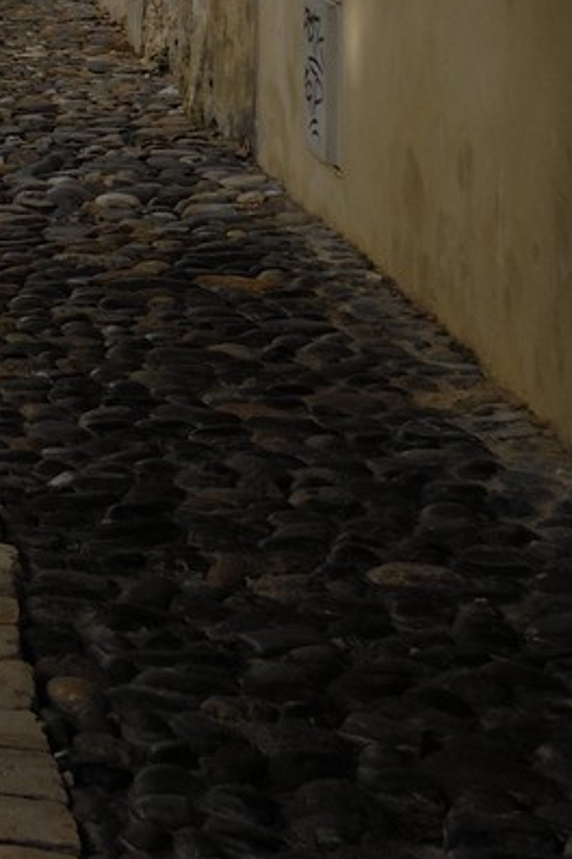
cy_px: -265
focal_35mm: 109
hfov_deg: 10.3
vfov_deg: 17.6
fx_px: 2598
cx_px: -930
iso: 100
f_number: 8.5
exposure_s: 1/60
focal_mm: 18
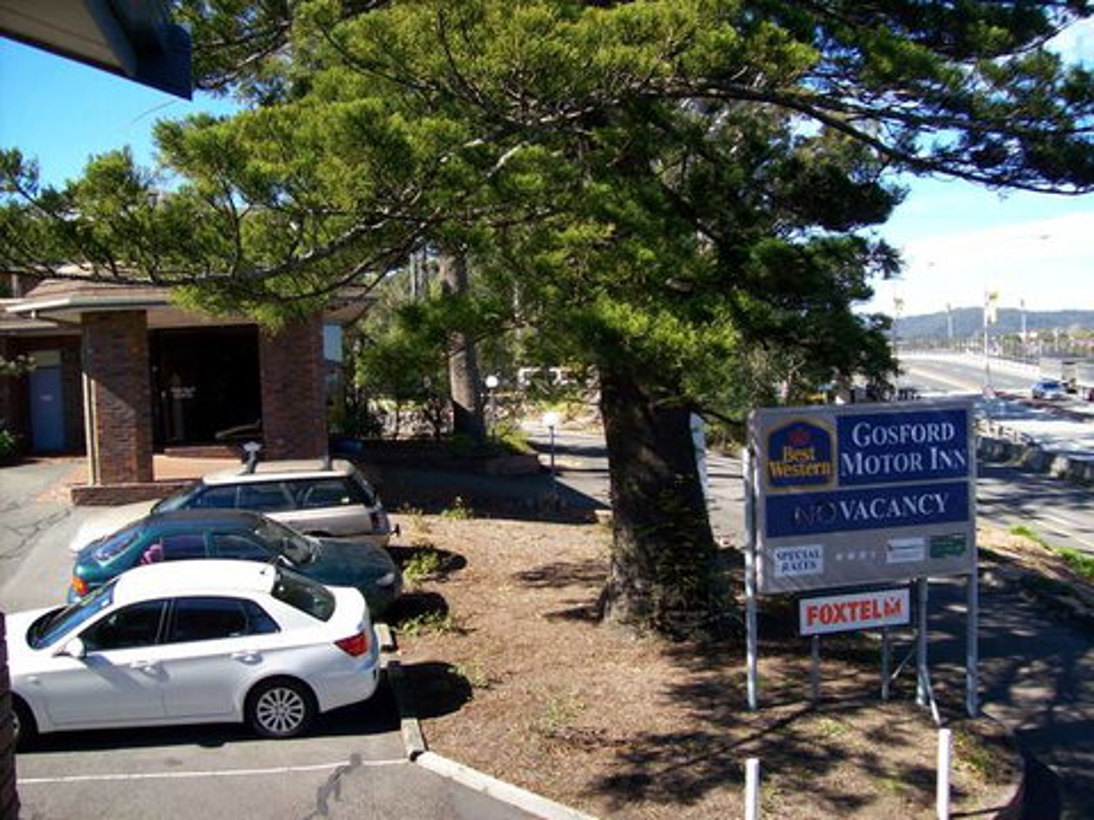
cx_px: 547
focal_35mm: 36
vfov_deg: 39.7
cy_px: 410
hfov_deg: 51.4
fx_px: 1138
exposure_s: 1/522
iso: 80
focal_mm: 6
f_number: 2.7
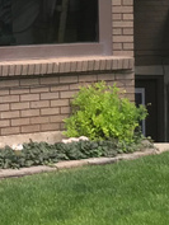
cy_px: 11
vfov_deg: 12.1
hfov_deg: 9.0
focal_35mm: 162
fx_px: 1053
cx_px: -62
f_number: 1.8
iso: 20
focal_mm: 3.99
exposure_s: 1/328
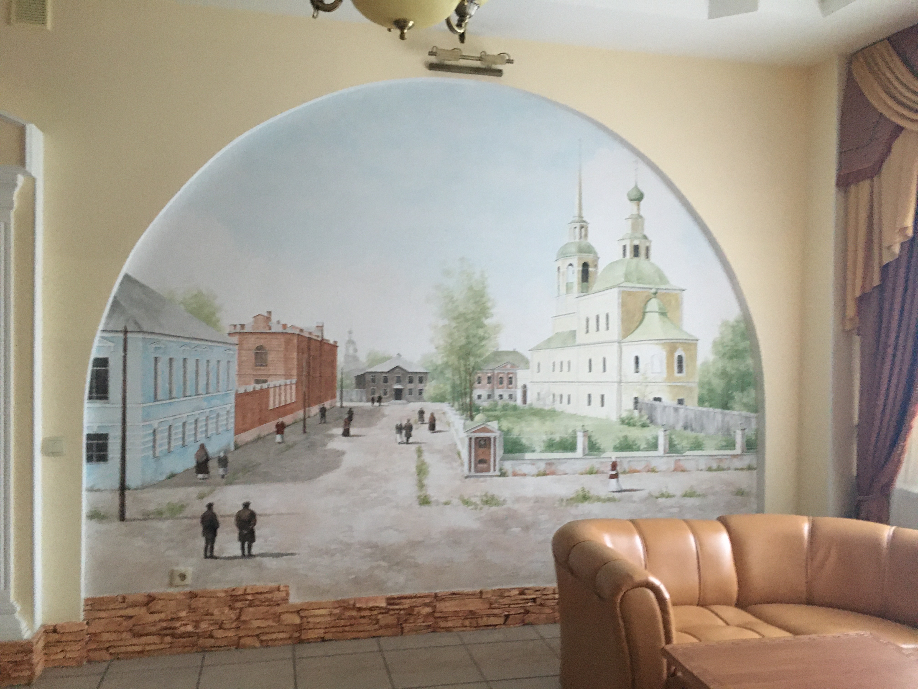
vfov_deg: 48.2
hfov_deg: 61.7
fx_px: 769
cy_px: 344
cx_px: 459
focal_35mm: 29
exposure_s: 1/17
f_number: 2.2
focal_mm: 4.15
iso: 200
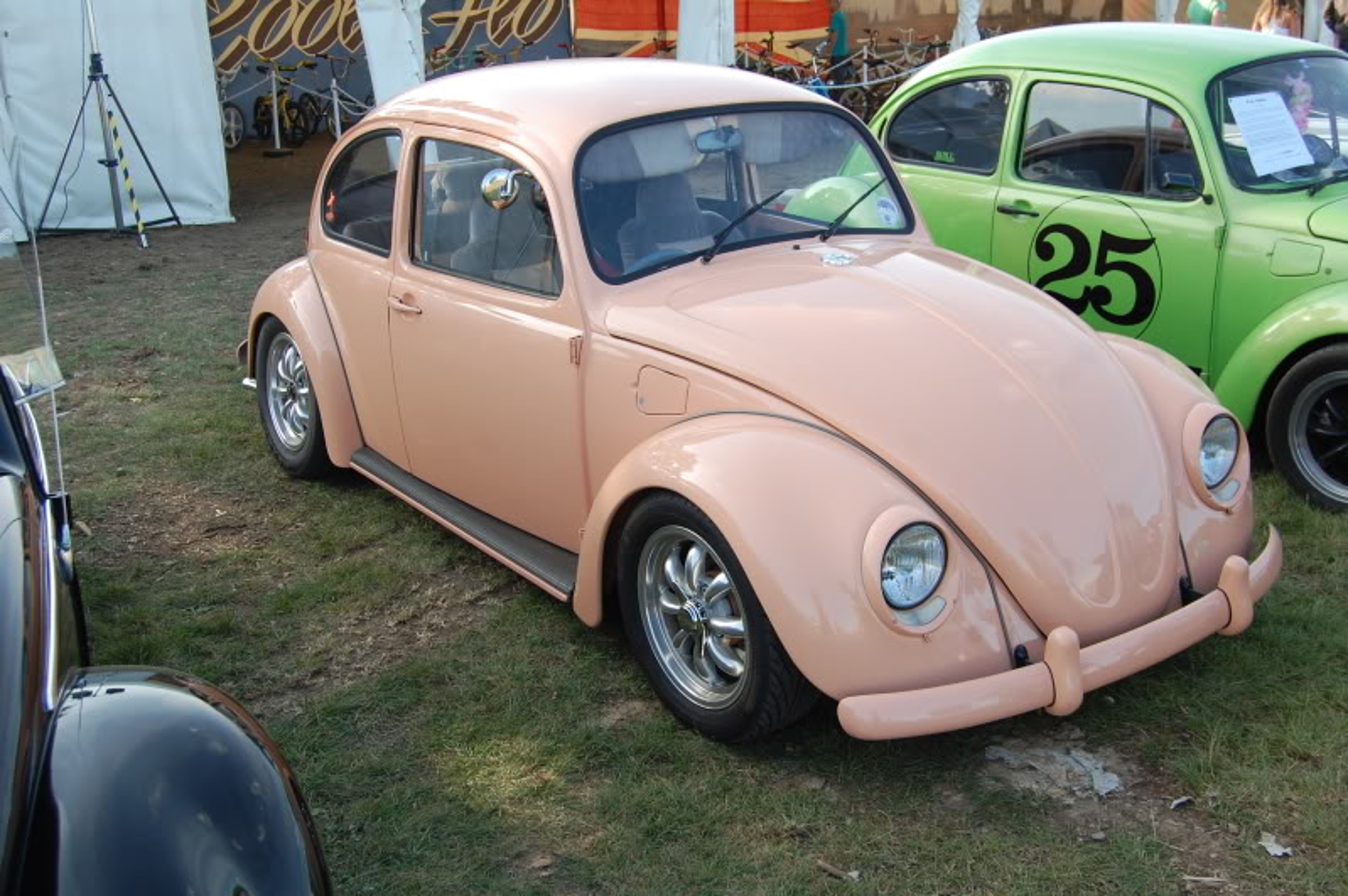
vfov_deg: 34.1
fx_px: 1459
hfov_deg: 49.6
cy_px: 448
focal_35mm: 39
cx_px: 674
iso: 200
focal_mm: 26
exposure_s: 1/160
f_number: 6.3
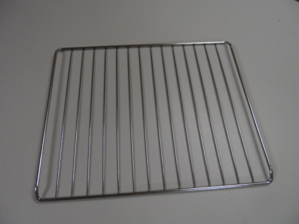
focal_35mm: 24
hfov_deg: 71.6
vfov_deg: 56.8
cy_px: 112
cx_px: 150
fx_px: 207
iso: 480
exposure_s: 1/30
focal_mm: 4
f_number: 3.2
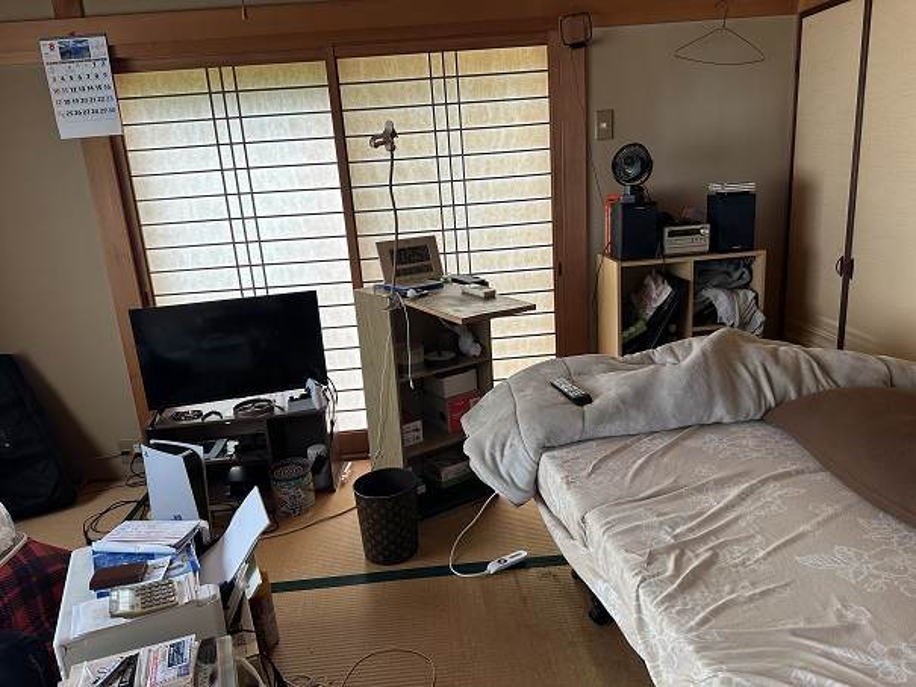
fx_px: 635
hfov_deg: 71.6
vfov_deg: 56.8
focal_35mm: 24
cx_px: 458
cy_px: 344
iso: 125
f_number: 1.78
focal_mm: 6.86
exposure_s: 1/120
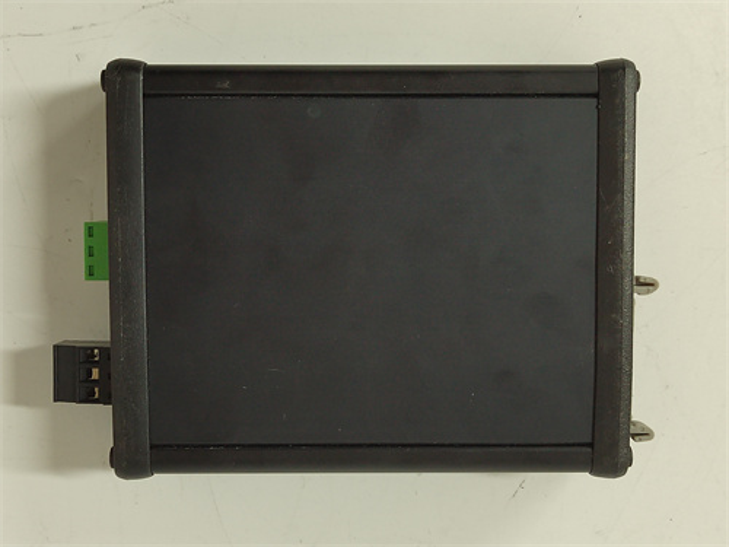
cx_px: 364
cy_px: 274
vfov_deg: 31.5
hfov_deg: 41.2
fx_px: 969
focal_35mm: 46
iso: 2841
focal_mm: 5.52
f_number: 1.9
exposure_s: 1/100
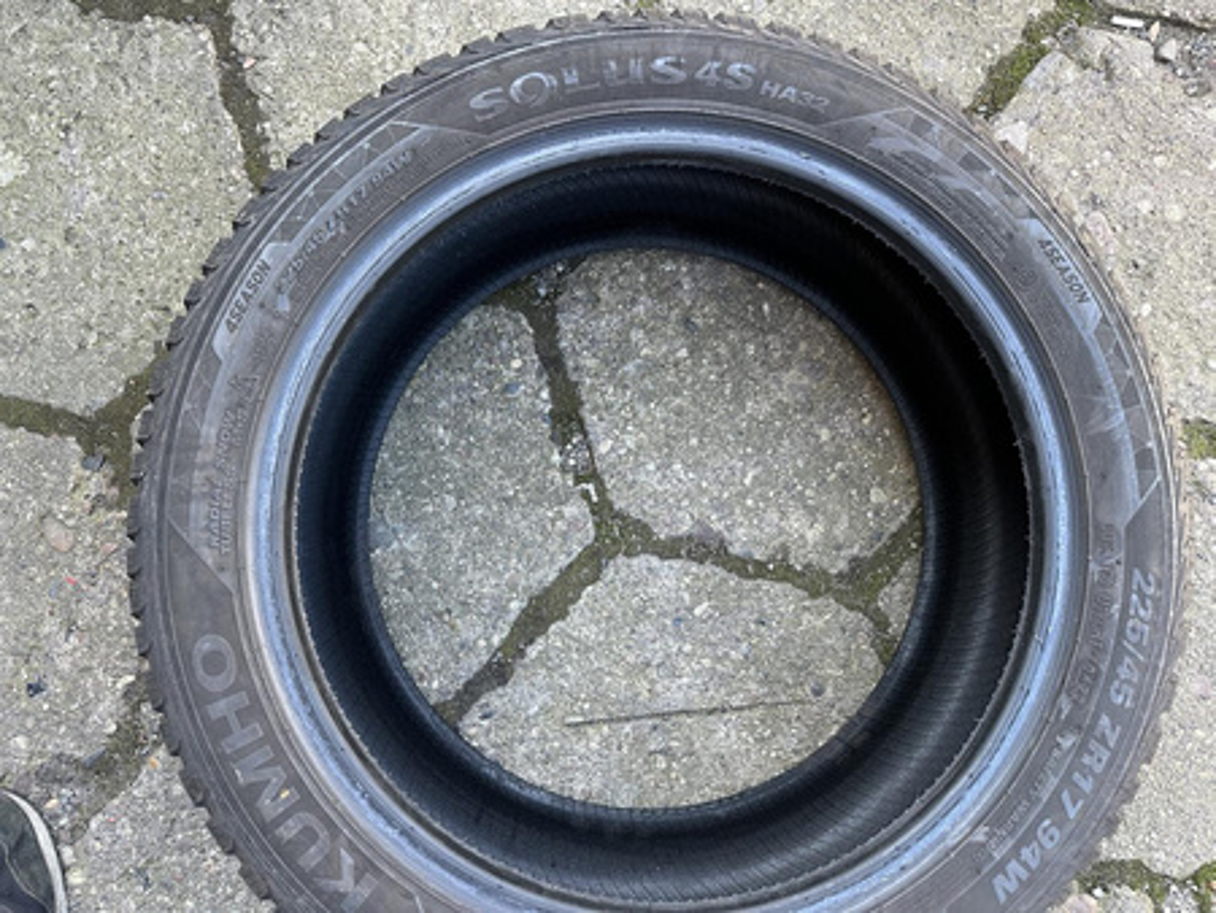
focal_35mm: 24
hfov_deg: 71.6
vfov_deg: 56.9
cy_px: 456
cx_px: 608
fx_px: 844
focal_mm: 6.86
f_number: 1.78
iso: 160
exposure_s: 1/121
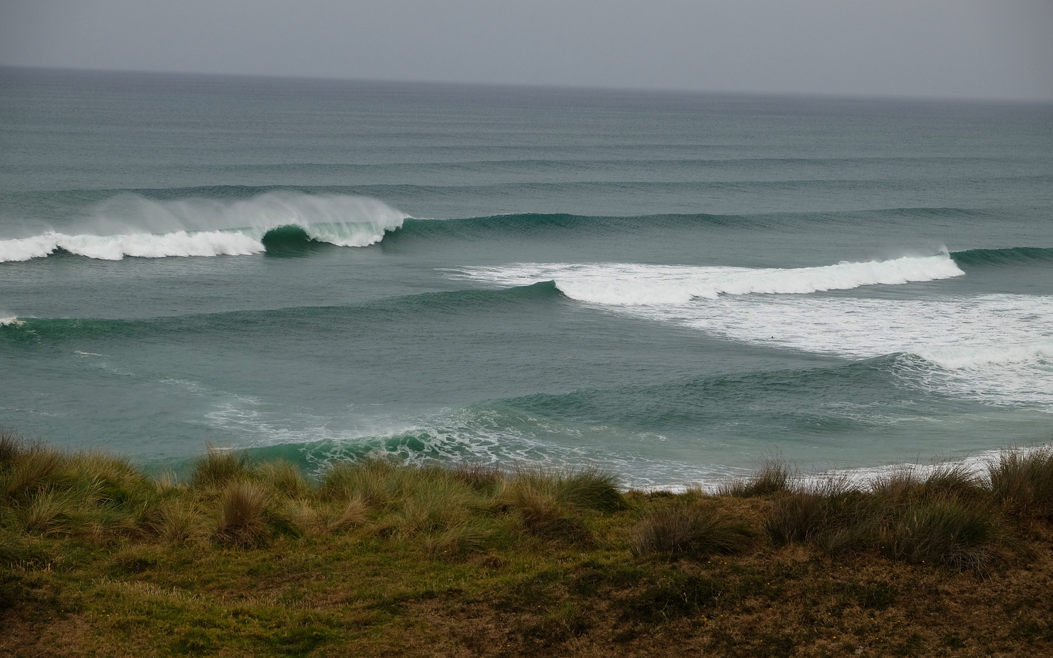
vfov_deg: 15.4
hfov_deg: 24.4
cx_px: 525
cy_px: 321
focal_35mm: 85
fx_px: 2439
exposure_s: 1/340
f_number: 5.6
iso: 400
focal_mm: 55
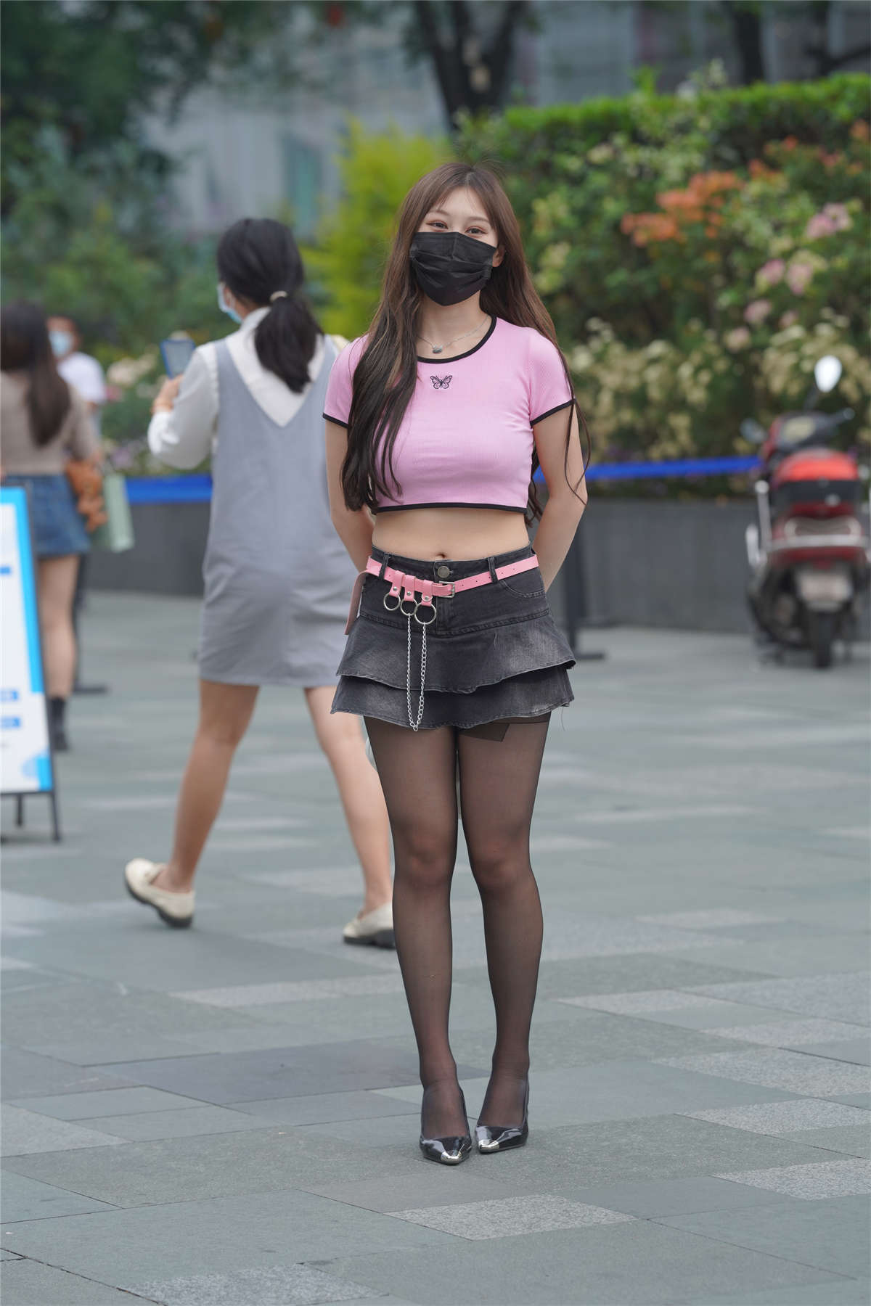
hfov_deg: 10.2
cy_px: 653
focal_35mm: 135
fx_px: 4899
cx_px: 436
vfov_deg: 15.2
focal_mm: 135
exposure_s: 1/500
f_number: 4
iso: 400
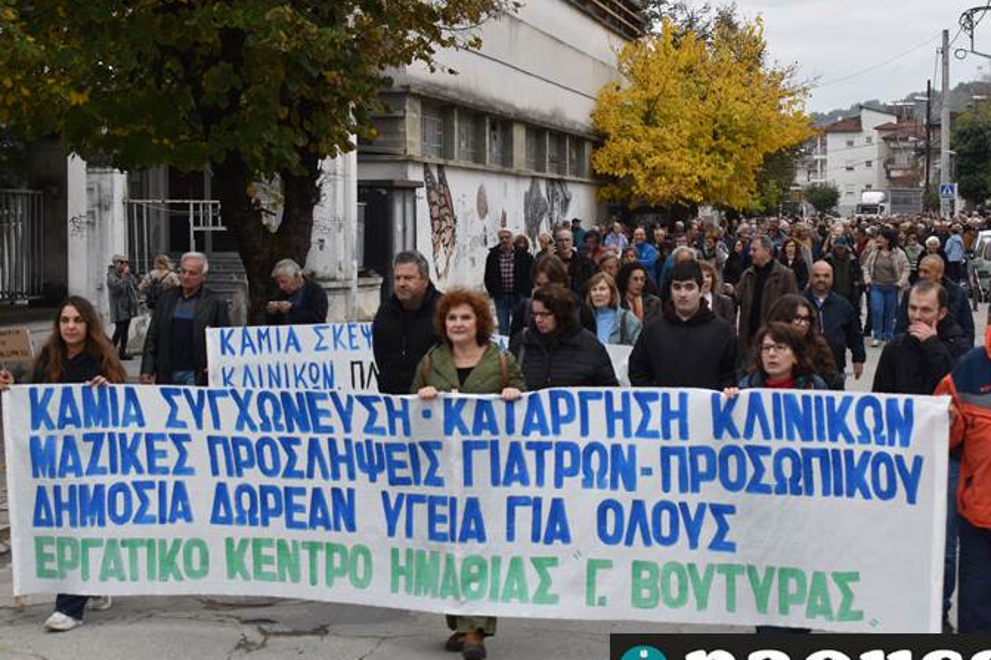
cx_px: 507
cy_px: 339
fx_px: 1871
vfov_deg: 20.0
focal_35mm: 68
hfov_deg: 29.7
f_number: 7.1
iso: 200
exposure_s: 1/250
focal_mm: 38
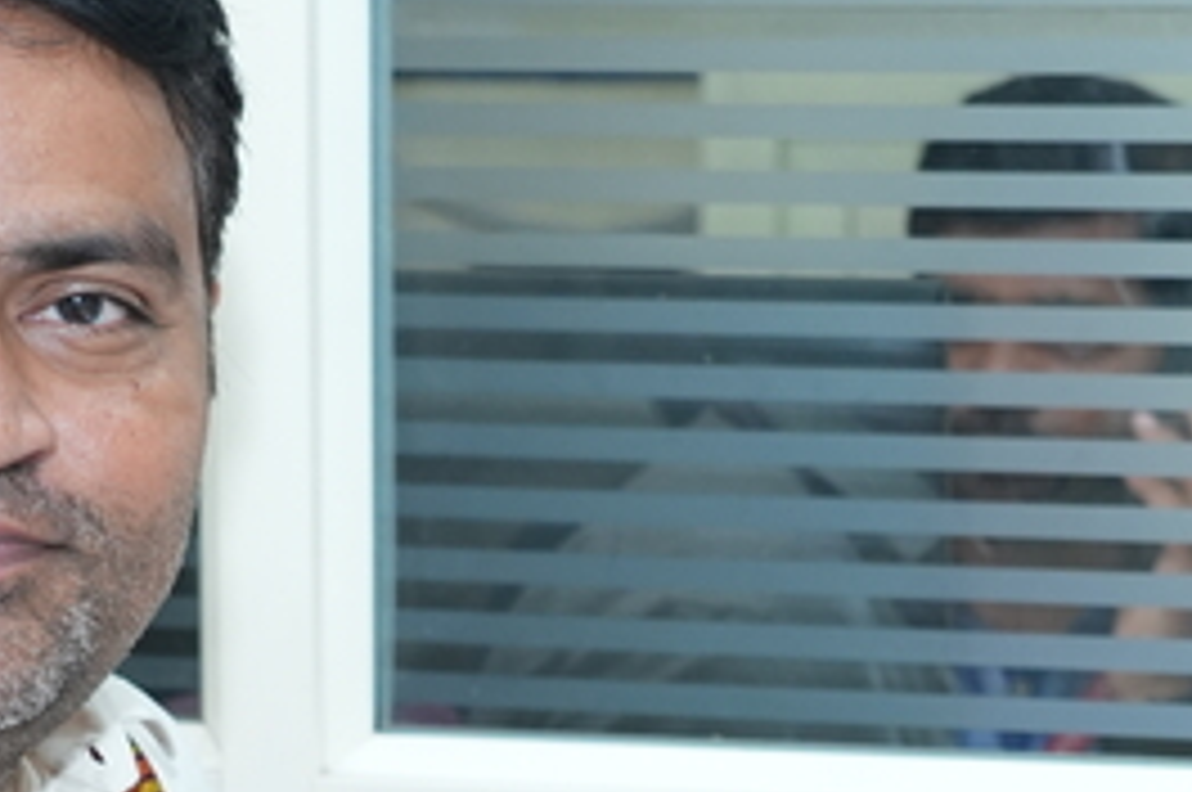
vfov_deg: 9.1
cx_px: 749
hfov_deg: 14.0
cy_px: 1141
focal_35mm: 147
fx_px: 4861
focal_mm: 37
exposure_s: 1/160
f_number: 5
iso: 1250
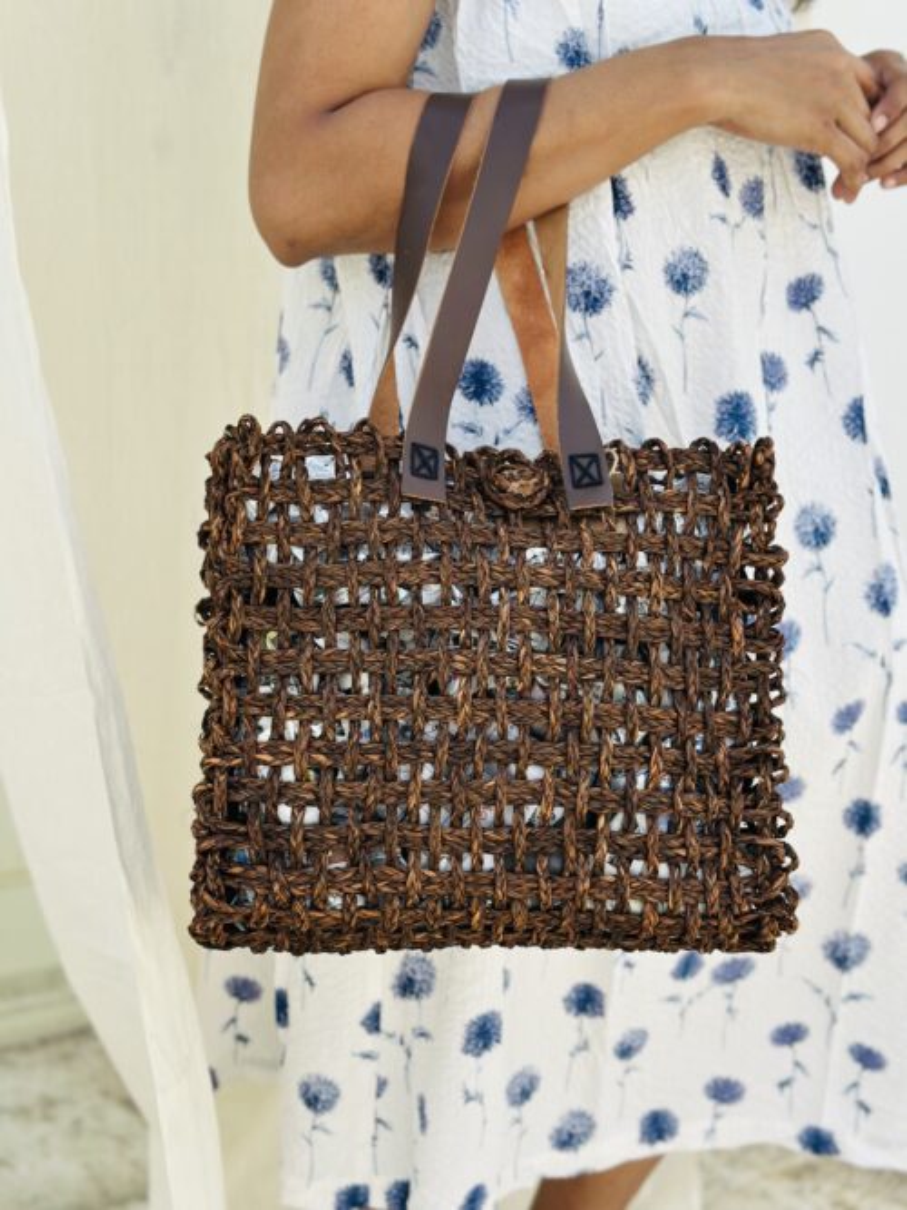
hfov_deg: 30.3
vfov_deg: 39.7
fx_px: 1677
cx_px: 454
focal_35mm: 48
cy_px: 605
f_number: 1.78
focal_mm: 6.86
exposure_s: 1/3155
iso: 100
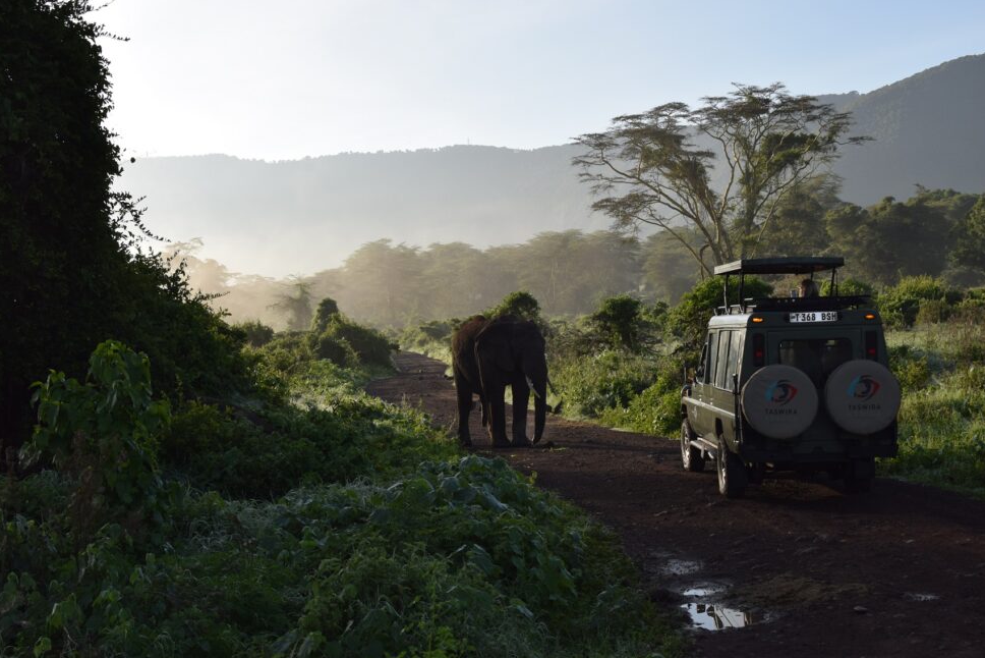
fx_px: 1520
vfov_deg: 24.4
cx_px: 468
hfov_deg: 35.9
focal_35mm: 56
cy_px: 313
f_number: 7.1
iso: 100
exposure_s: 1/200
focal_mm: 35
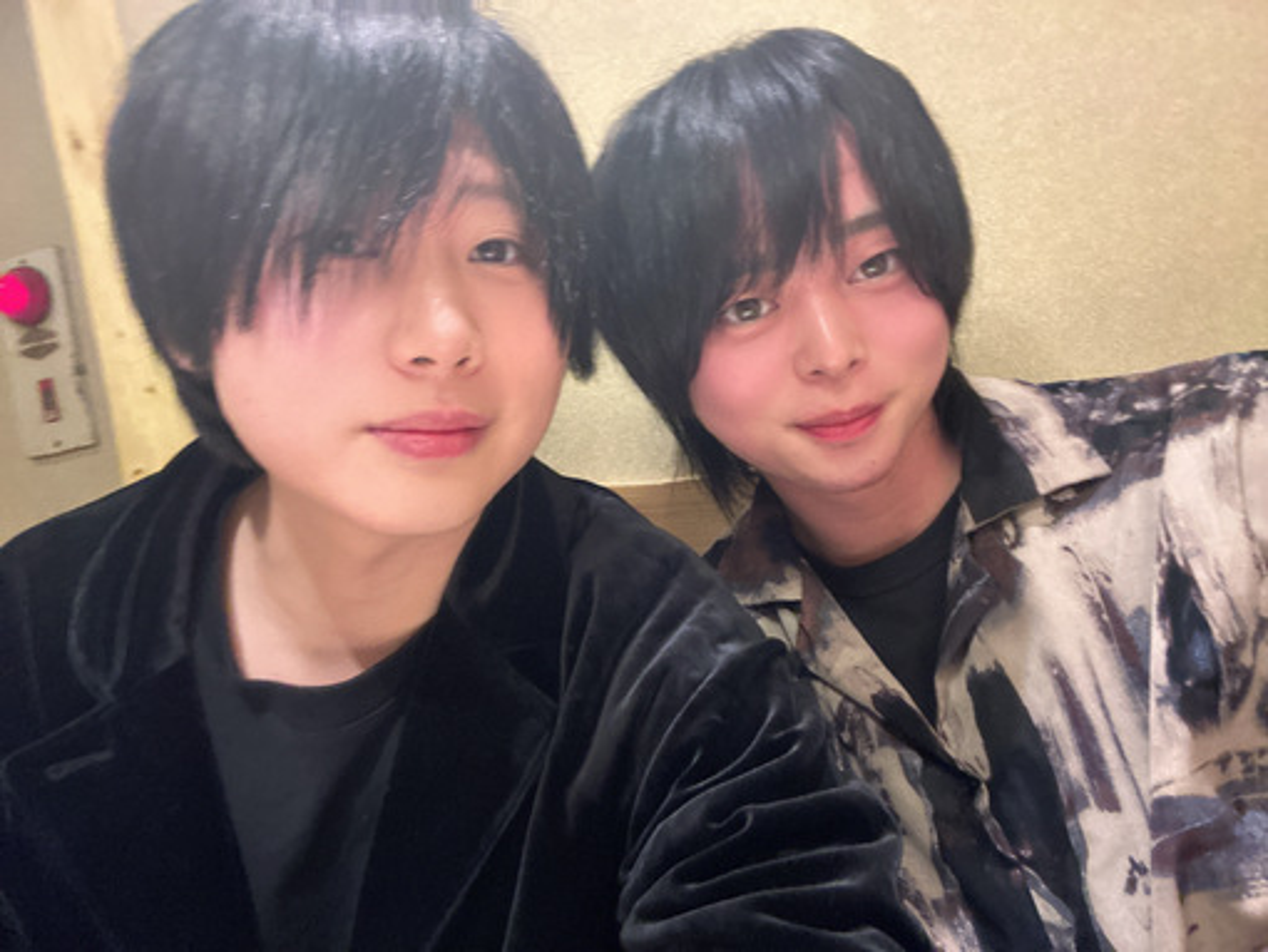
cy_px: 476
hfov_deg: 73.9
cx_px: 634
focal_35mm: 23
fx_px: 843
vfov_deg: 58.9
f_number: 1.9
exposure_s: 1/25
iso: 320
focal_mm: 2.69
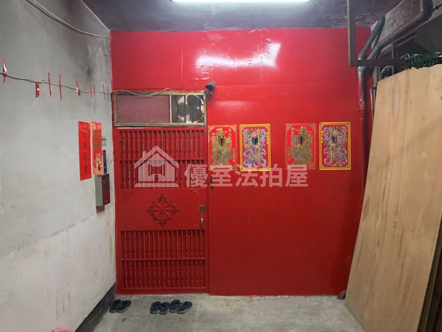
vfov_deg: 53.1
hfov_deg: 67.3
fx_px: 332
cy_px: 166
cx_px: 221
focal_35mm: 26
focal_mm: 4.25
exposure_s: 1/30
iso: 640
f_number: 1.8
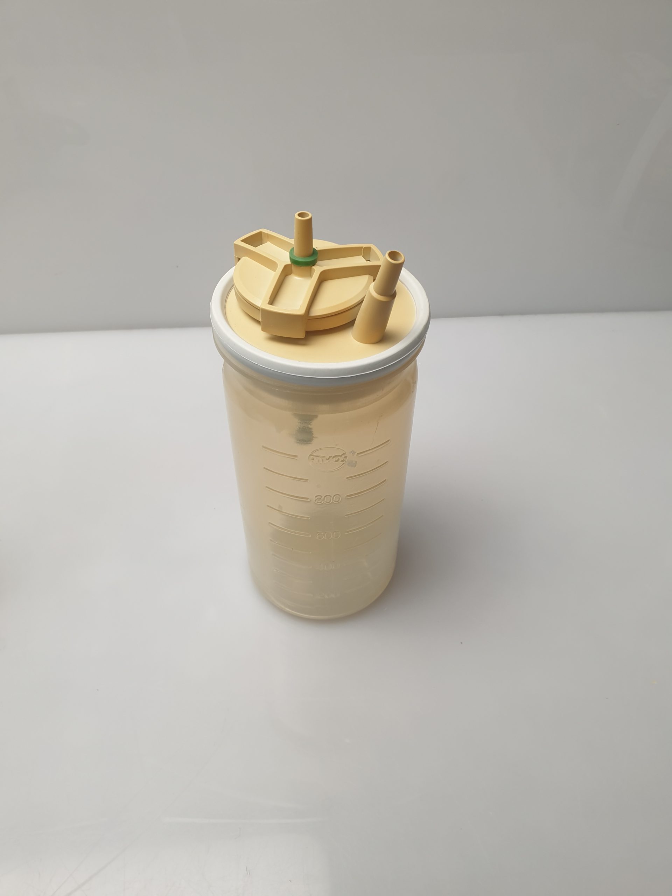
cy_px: 448
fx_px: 673
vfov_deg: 67.3
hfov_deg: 53.1
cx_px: 336
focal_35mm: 26
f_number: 2.4
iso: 64
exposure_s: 1/50
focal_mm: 4.3
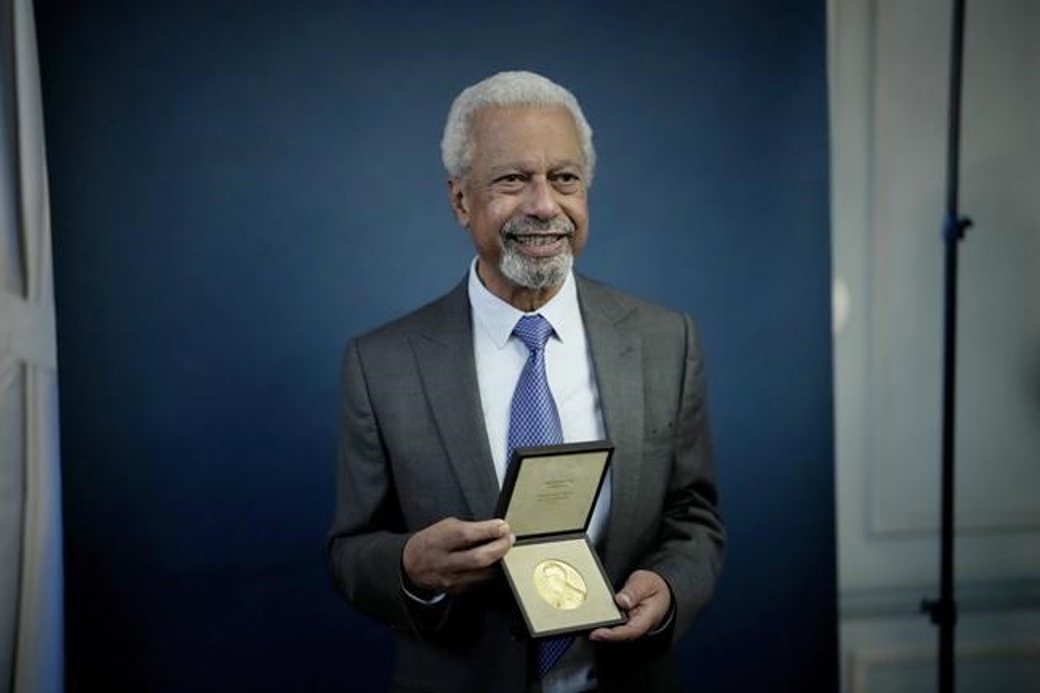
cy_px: 346
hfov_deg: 39.6
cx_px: 520
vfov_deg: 27.0
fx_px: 1444
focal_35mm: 50
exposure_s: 1/400
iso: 3200
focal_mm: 50
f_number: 1.2
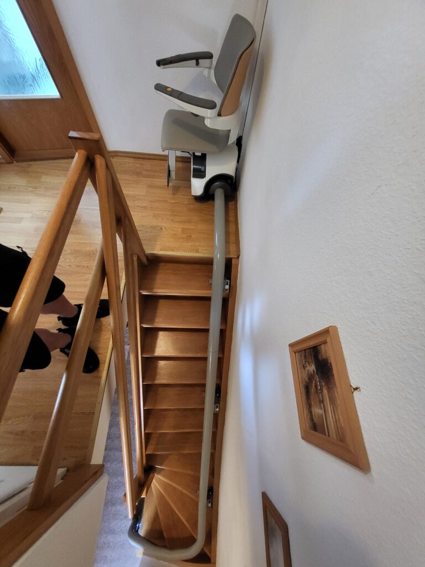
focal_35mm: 13
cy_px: 284
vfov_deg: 106.2
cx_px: 212
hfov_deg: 89.9
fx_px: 213
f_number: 2.2
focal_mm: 1.74
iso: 640
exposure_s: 1/33
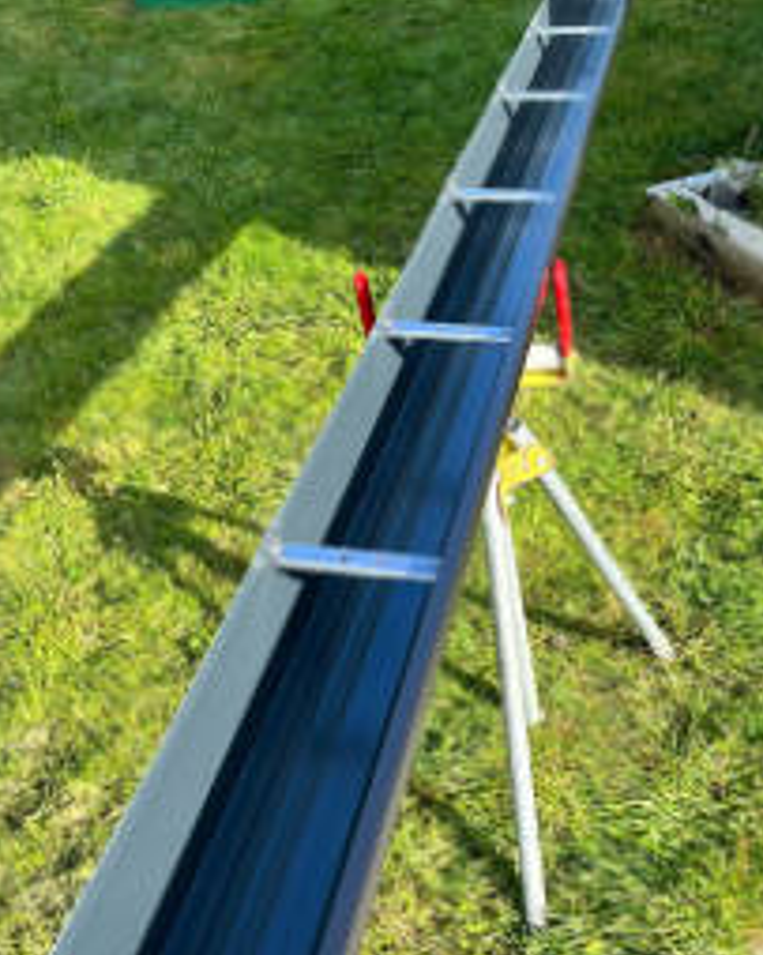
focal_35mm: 50
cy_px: 485
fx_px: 1412
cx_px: 449
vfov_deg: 37.4
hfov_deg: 30.2
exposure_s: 1/845
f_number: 1.6
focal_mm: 5.1
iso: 50
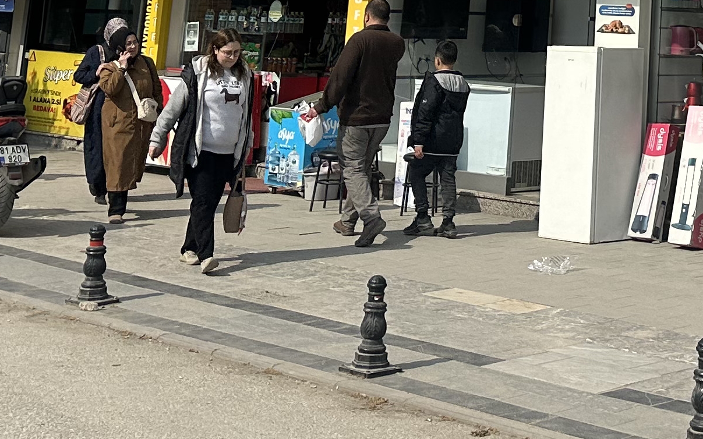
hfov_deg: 23.4
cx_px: 700
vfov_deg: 13.6
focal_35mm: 85
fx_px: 1628
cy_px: -376
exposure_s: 1/7576
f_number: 1.78
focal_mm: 6.86
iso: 80
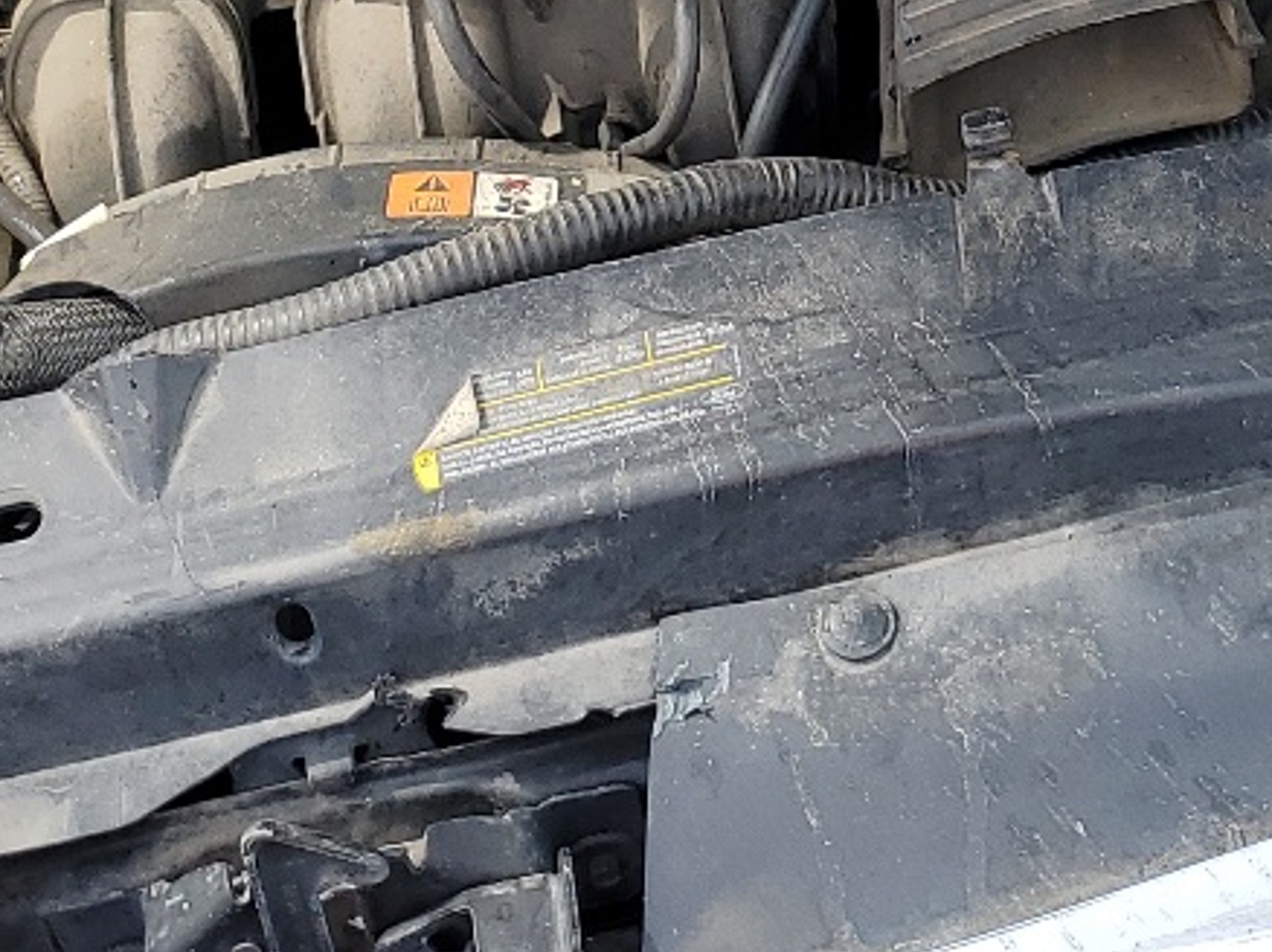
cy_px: -432
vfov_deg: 14.6
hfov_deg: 20.4
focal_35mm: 95
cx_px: 1019
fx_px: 3489
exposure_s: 1/1111
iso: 50
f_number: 1.5
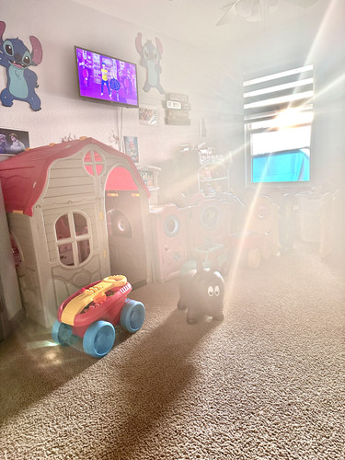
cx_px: 172
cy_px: 230
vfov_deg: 71.6
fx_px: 319
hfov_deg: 56.8
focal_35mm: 24
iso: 200
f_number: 1.78
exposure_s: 1/50
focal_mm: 6.86
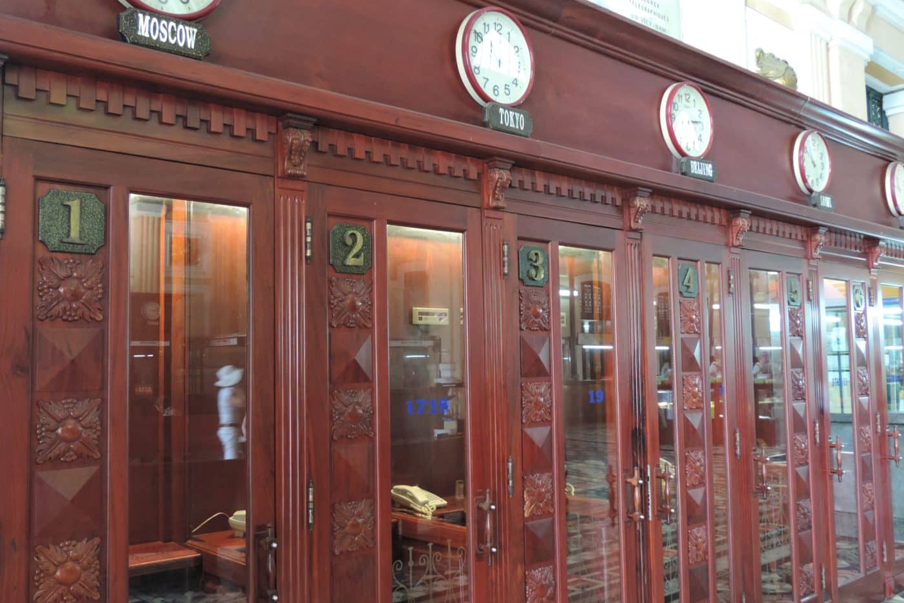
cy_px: 305
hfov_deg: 58.7
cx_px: 449
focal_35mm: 32
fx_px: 803
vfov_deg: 41.1
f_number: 3.1
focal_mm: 5.3
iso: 400
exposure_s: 1/8
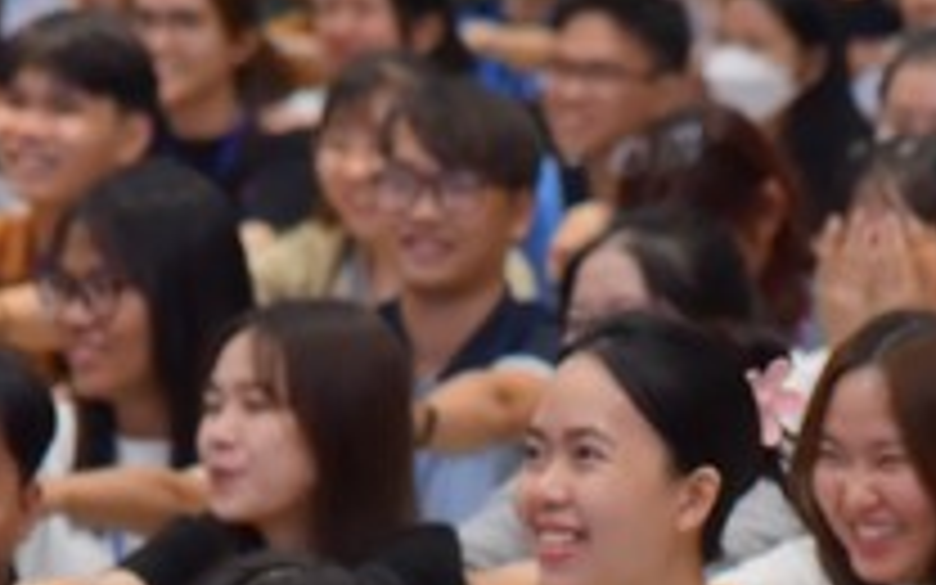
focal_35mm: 382
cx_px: 652
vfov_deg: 3.4
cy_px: 965
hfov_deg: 5.5
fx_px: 9744
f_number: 5.6
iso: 1600
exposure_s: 1/125
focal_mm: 120
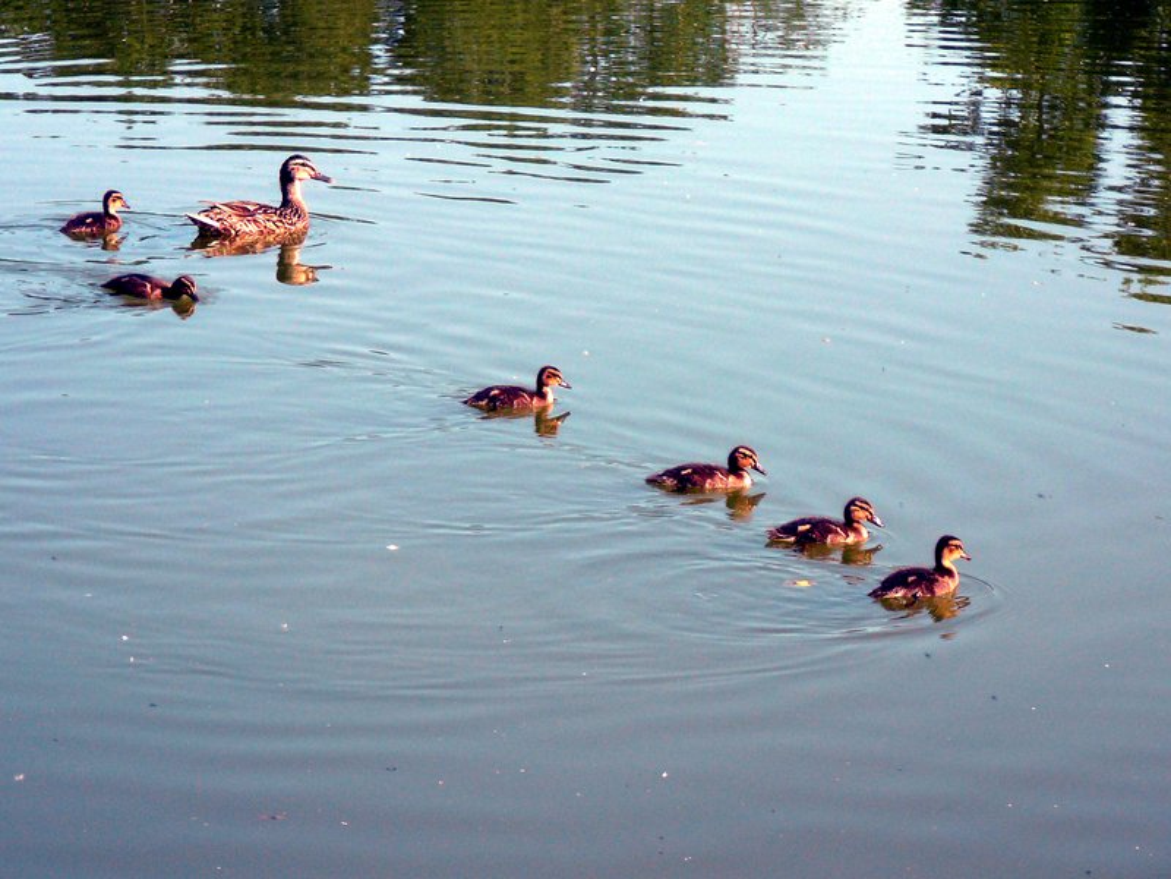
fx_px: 4634
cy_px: 440
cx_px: 586
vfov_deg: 10.8
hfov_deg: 14.4
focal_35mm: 137
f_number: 4
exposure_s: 1/640
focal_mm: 20.4
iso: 100
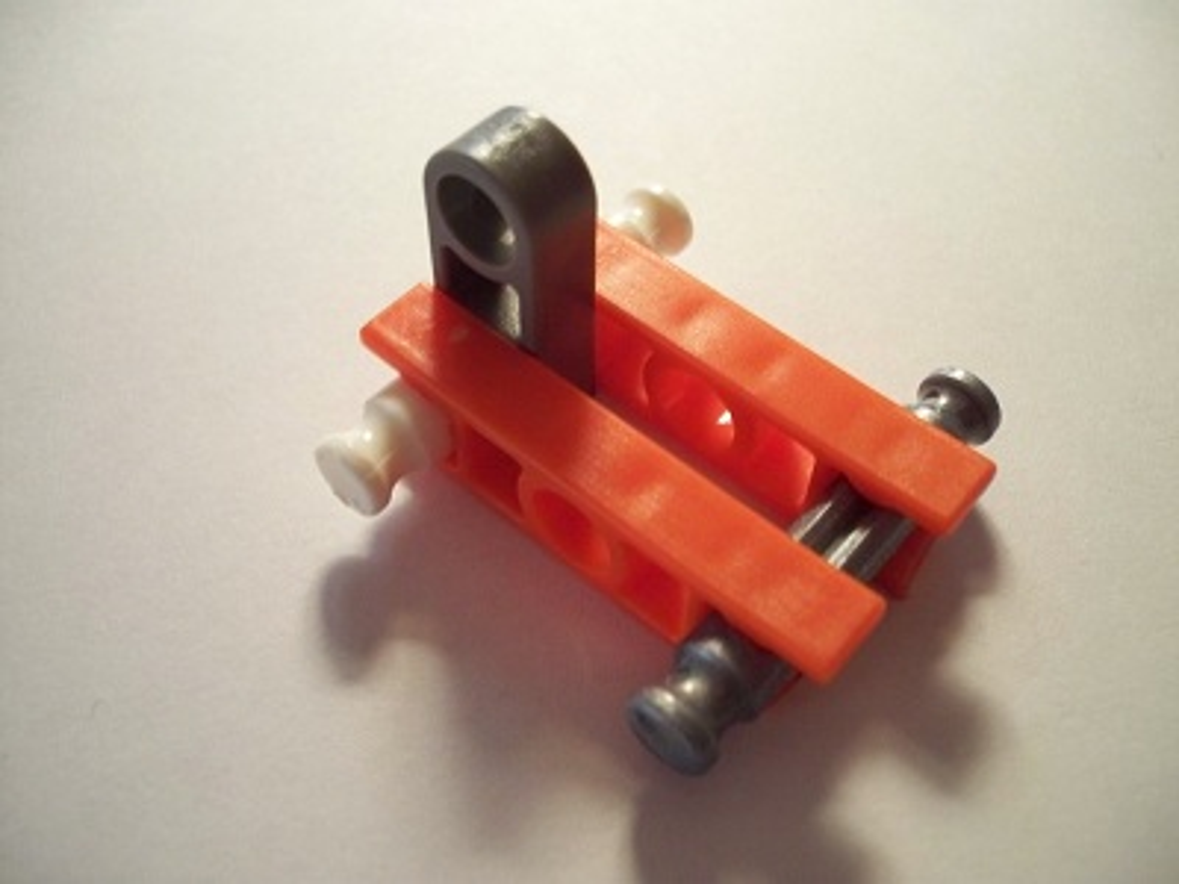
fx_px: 1260
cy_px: 442
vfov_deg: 38.7
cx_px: 590
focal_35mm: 37
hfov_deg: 50.1
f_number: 3.4
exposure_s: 1/10
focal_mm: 7.9
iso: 400
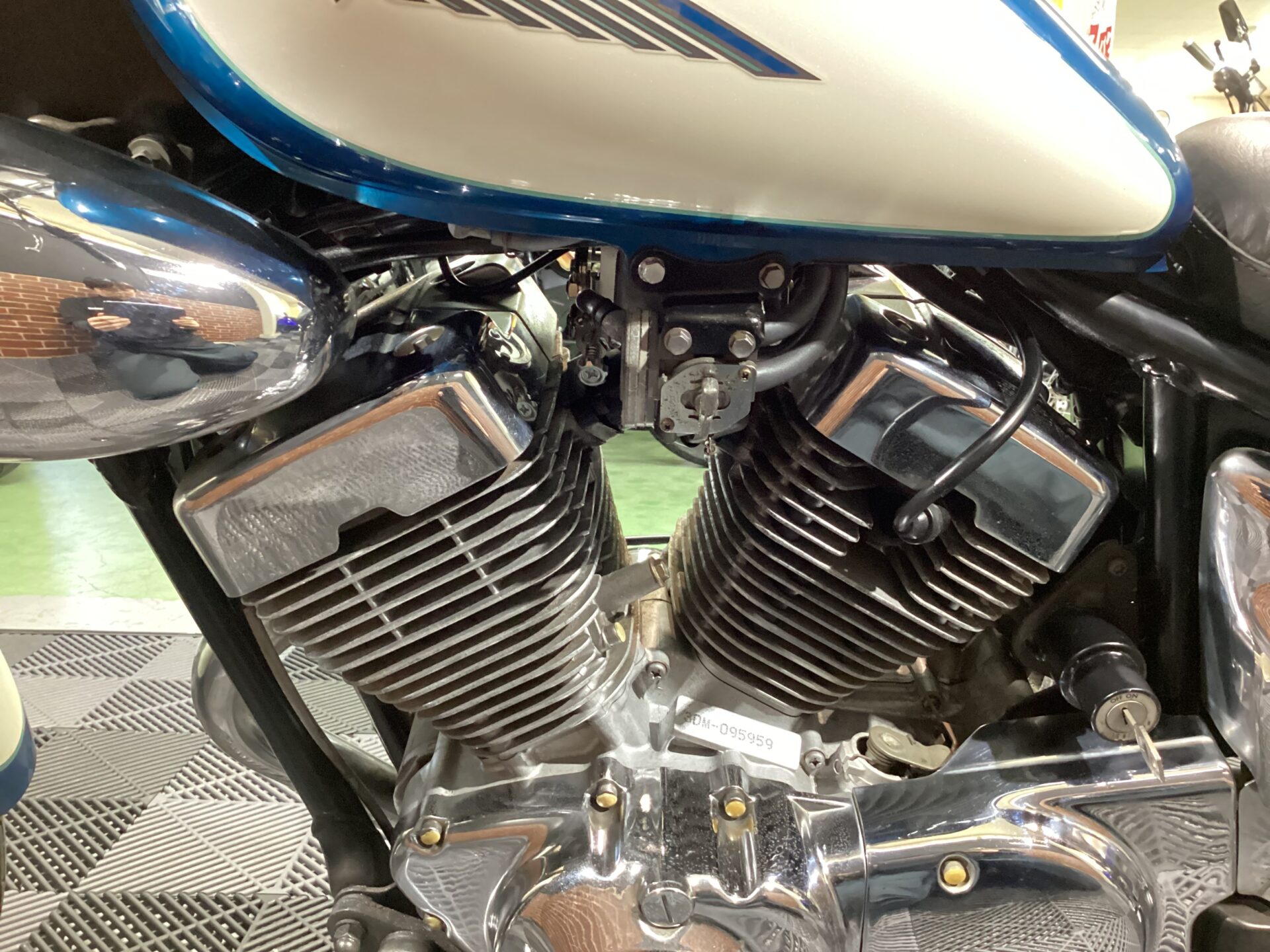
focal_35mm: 31
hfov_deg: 58.4
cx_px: 635
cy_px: 476
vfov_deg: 45.4
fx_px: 1137
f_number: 2.4
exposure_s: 1/20
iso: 640
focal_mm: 3.3
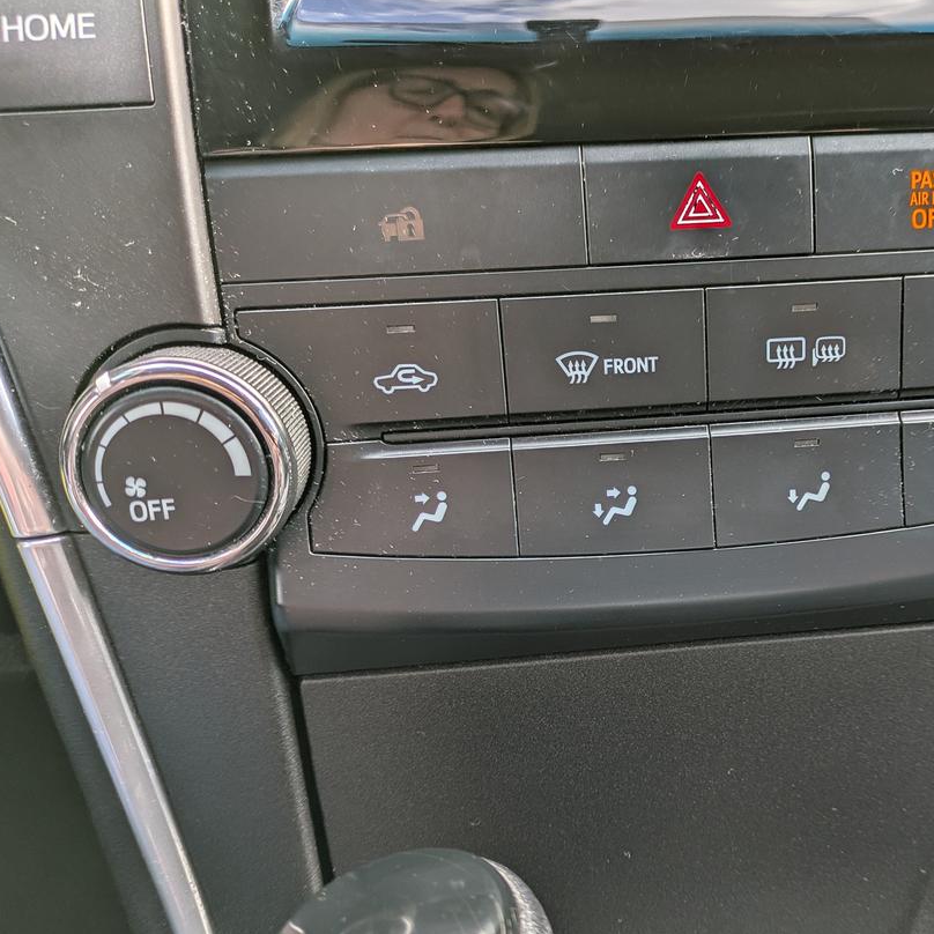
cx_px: 702
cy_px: 512
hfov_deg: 45.6
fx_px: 1068
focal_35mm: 35
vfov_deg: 47.2
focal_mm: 5.43
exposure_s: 1/120
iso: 50
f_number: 1.89
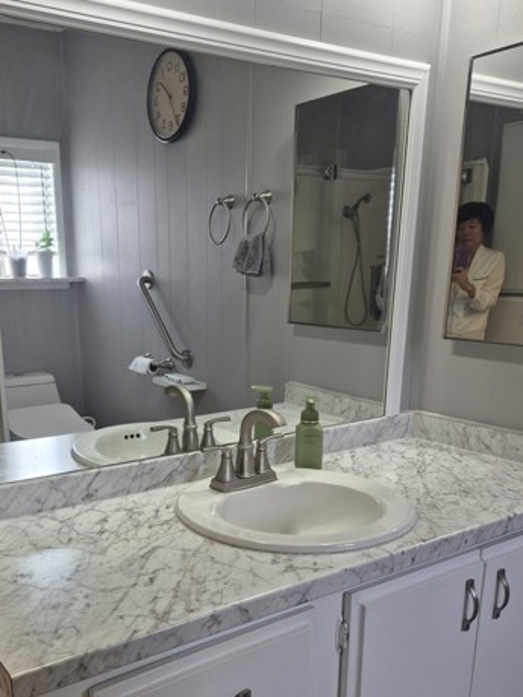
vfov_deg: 55.8
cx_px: 182
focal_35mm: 32
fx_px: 645
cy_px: 456
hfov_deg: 43.6
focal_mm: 5.4
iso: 50
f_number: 1.8
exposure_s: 1/120
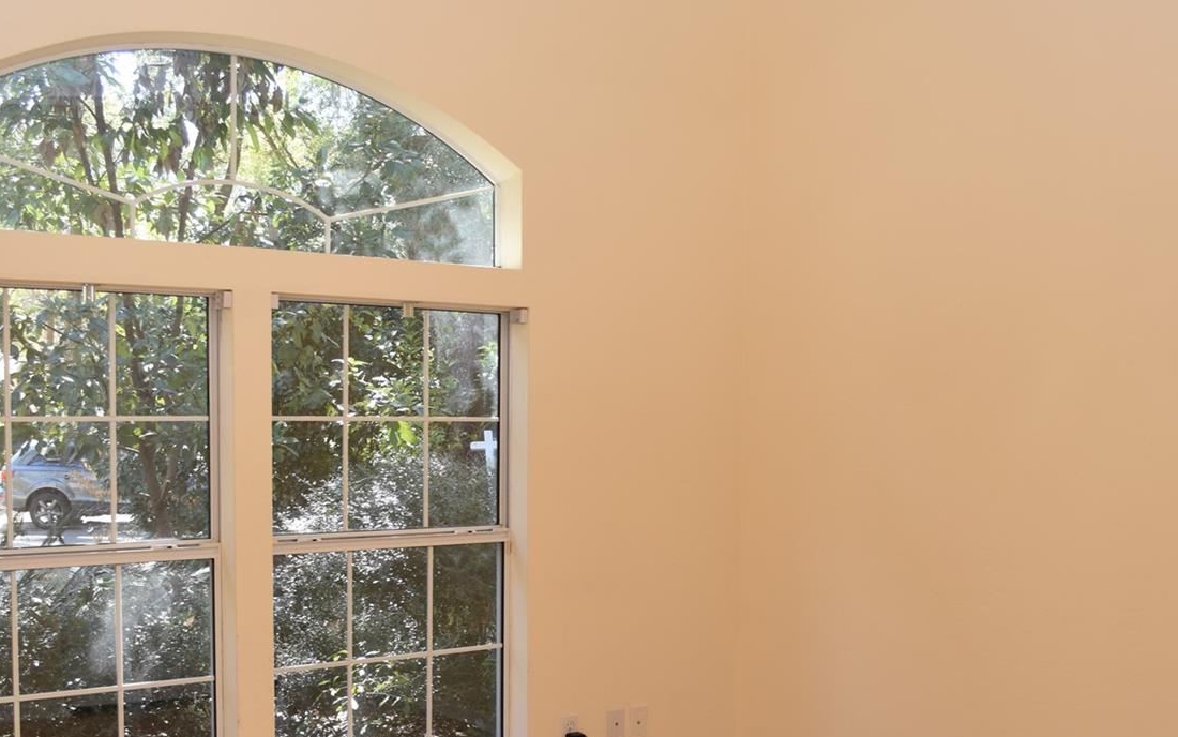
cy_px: 484
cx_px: 578
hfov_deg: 49.3
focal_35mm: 40
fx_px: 1284
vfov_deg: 31.8
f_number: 4.5
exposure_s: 1/80
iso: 200
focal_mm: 18
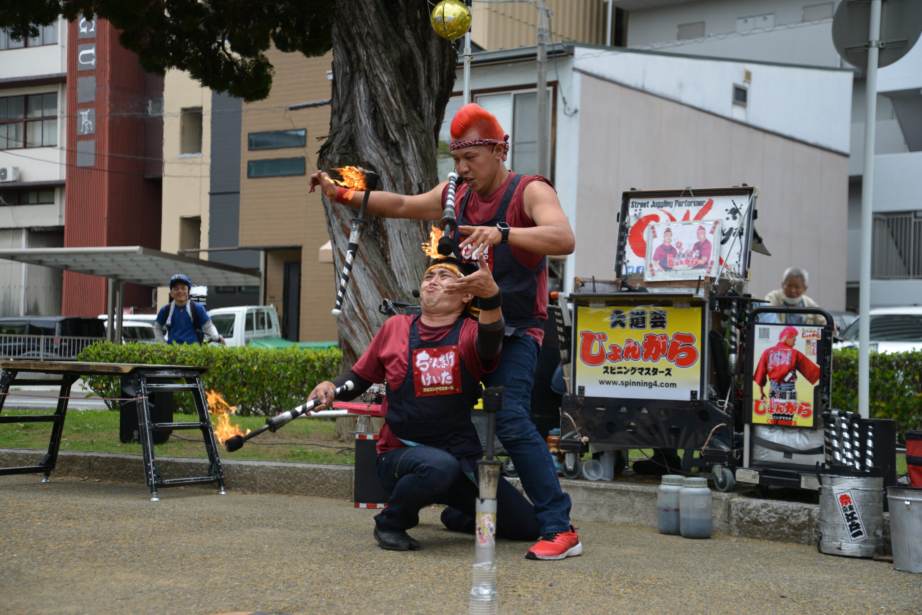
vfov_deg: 21.9
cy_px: 308
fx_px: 1588
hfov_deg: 32.4
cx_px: 461
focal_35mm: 62
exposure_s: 1/2000
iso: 640
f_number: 4.5
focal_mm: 62
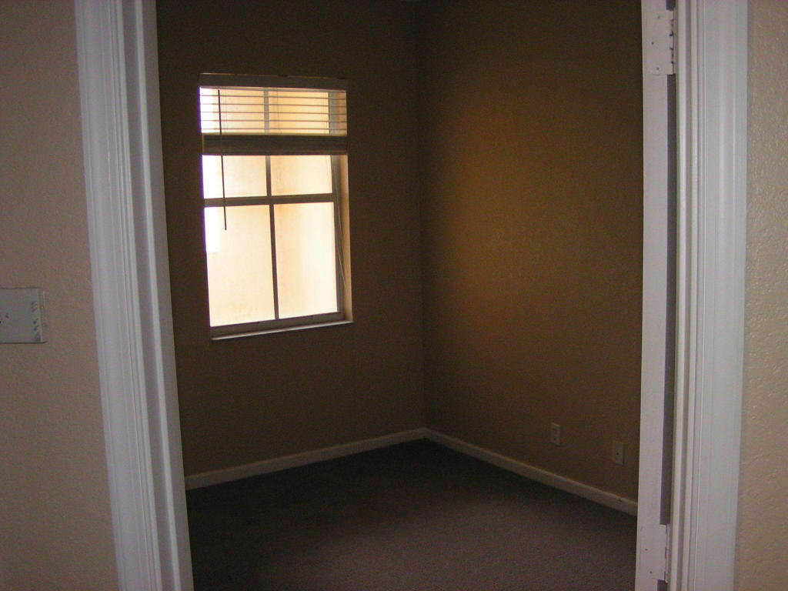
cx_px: 394
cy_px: 296
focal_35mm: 38
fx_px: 865
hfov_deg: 49.0
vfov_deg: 37.7
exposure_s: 1/40
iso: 200
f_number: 2.8
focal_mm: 5.8
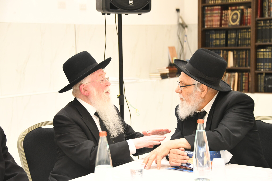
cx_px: 136
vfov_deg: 15.2
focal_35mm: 90
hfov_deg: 22.6
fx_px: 680
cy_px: 90
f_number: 5.6
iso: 2500
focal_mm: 90
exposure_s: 1/160
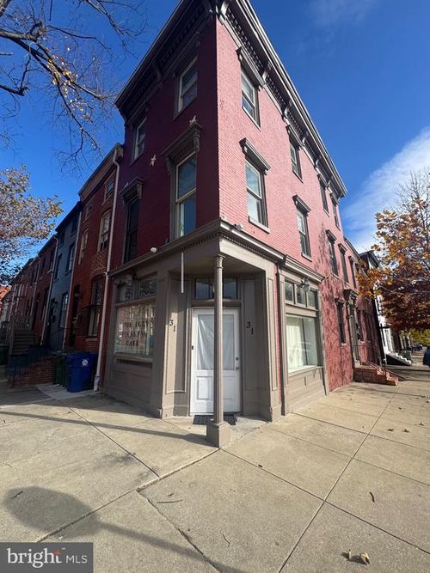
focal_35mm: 14
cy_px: 286
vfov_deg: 102.1
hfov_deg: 85.7
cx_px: 215
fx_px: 232
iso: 50
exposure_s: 1/1323
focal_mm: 2.22
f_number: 2.2
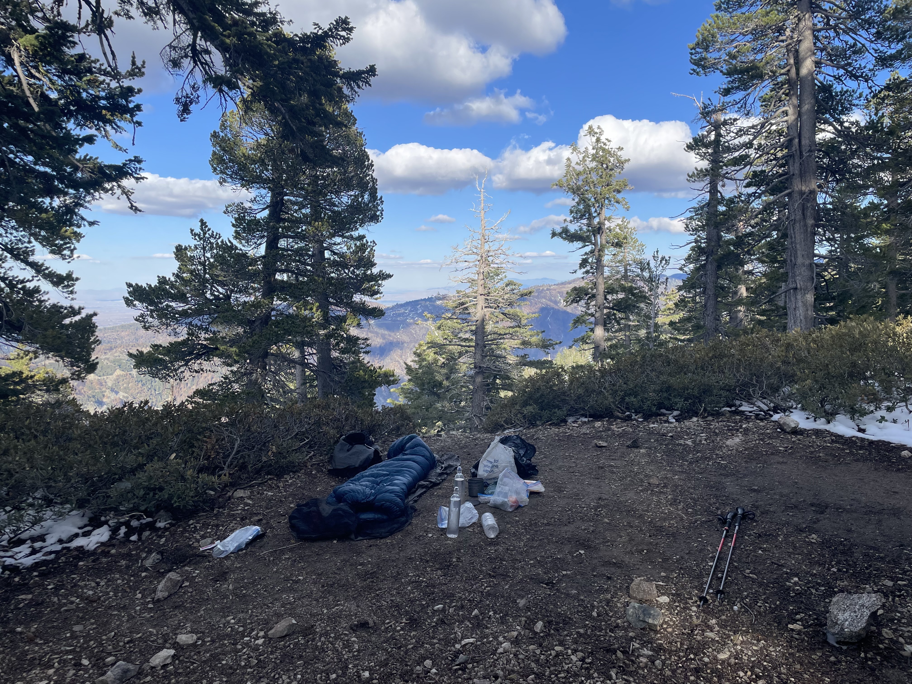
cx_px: 456
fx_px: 685
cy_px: 342
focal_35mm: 26
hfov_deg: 67.3
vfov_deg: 53.1
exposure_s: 1/1949
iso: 32
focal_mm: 4.2
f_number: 1.6
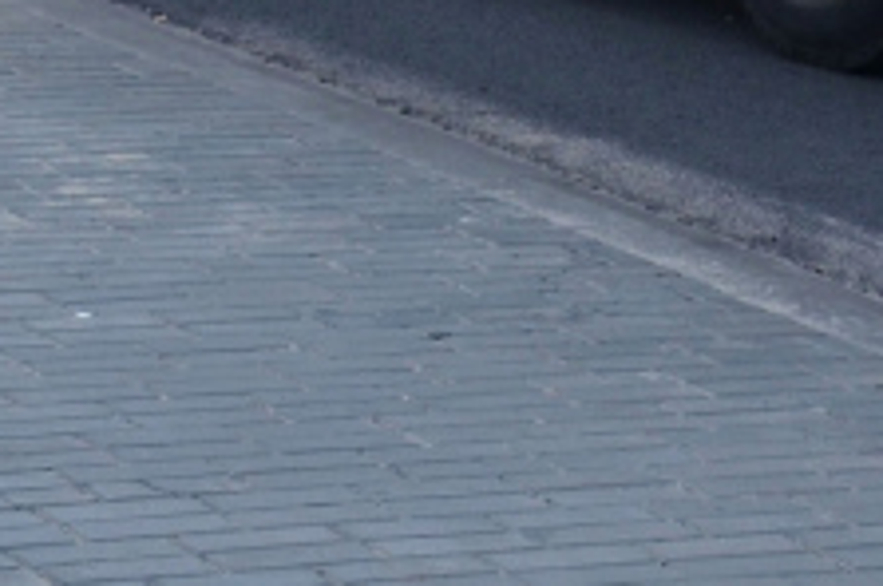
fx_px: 5778
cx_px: 1160
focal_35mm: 236
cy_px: -1103
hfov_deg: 8.6
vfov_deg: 5.5
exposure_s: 1/250
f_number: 8
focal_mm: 27
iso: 200
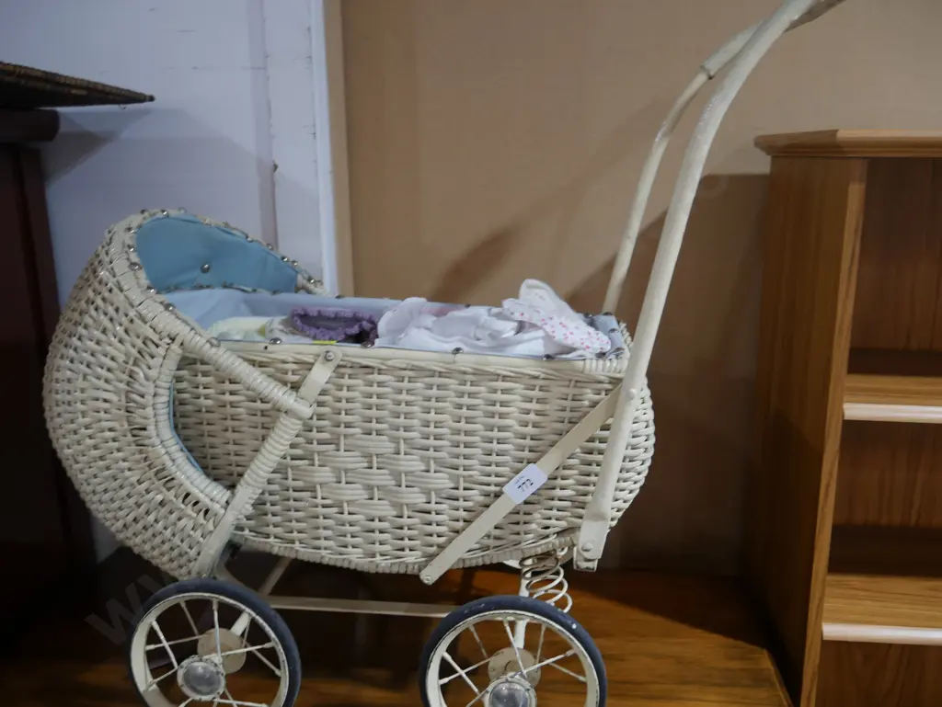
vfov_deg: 46.8
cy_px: 354
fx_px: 817
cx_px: 471
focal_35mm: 30
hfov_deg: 59.9
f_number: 3.6
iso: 500
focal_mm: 15
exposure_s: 1/60
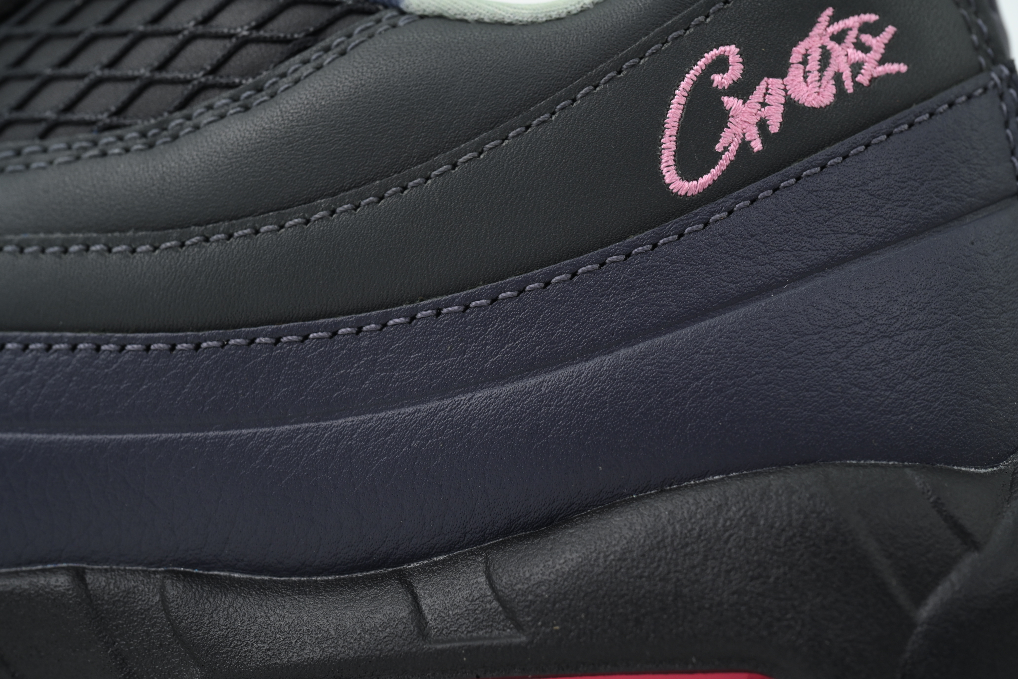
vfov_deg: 15.9
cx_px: 509
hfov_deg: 23.6
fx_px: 2432
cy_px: 340
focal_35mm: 86
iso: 400
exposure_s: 1/100
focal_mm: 86
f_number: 10
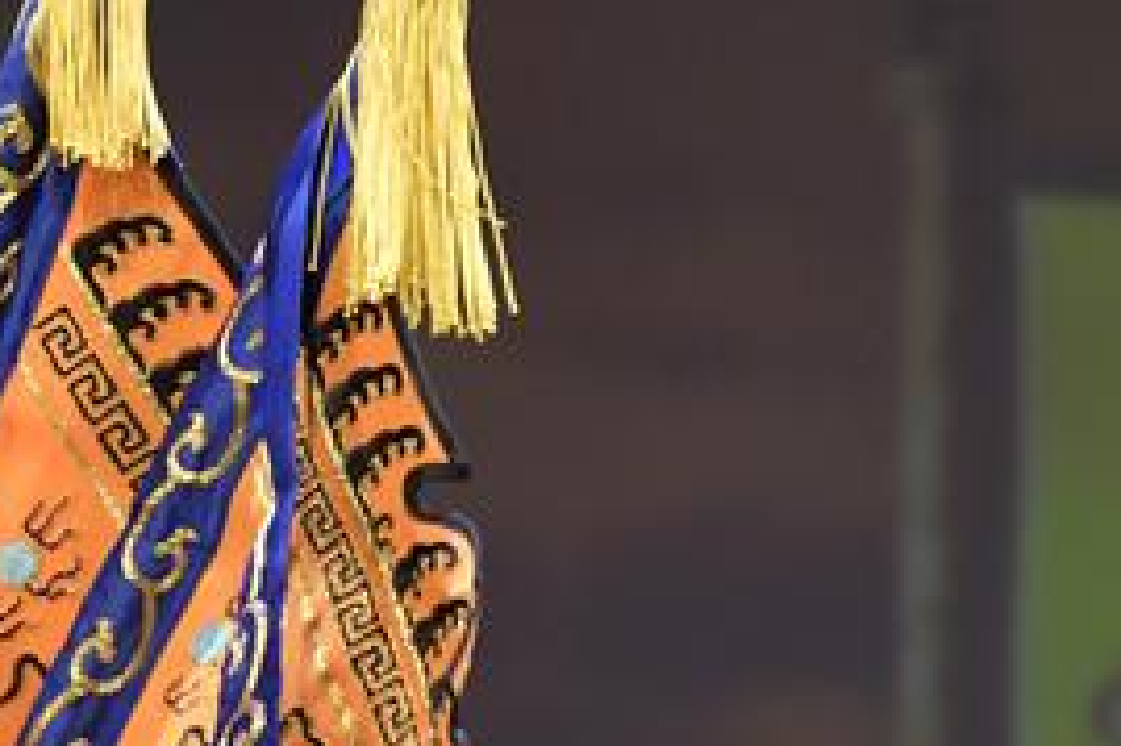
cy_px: 829
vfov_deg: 3.2
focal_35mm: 422
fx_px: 13132
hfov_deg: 4.9
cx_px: -392
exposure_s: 1/250
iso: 3200
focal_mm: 105
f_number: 4
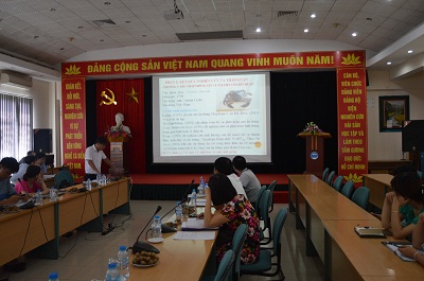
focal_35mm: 27
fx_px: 317
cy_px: 140
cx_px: 212
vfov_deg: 47.7
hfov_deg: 67.5
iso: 400
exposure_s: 1/20
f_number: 3.5
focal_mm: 18
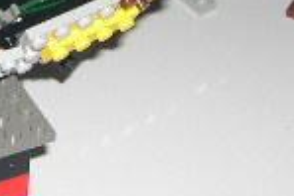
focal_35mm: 170
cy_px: -107
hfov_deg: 11.9
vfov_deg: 7.9
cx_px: -53
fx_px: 1387
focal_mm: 8
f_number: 2.8
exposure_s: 1/60
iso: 100
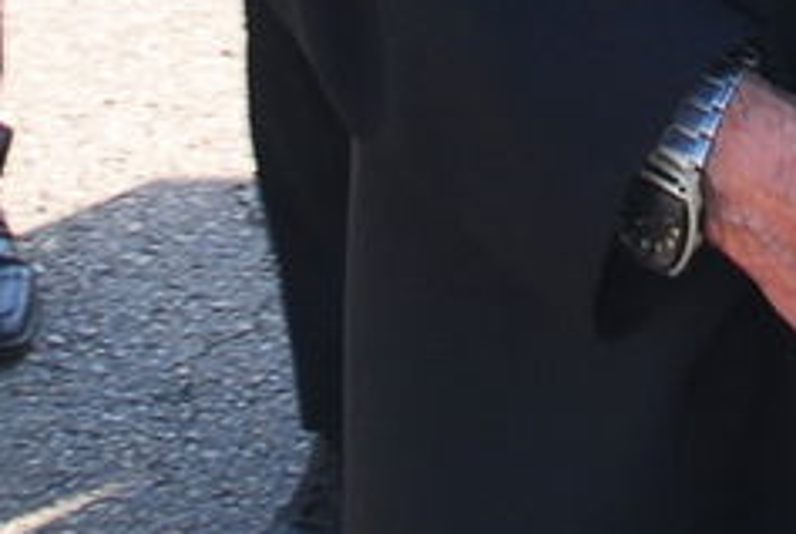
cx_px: 682
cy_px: -700
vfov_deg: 7.3
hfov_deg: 11.5
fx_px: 3921
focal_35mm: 177
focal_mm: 20
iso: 200
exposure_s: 1/100
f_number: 7.1
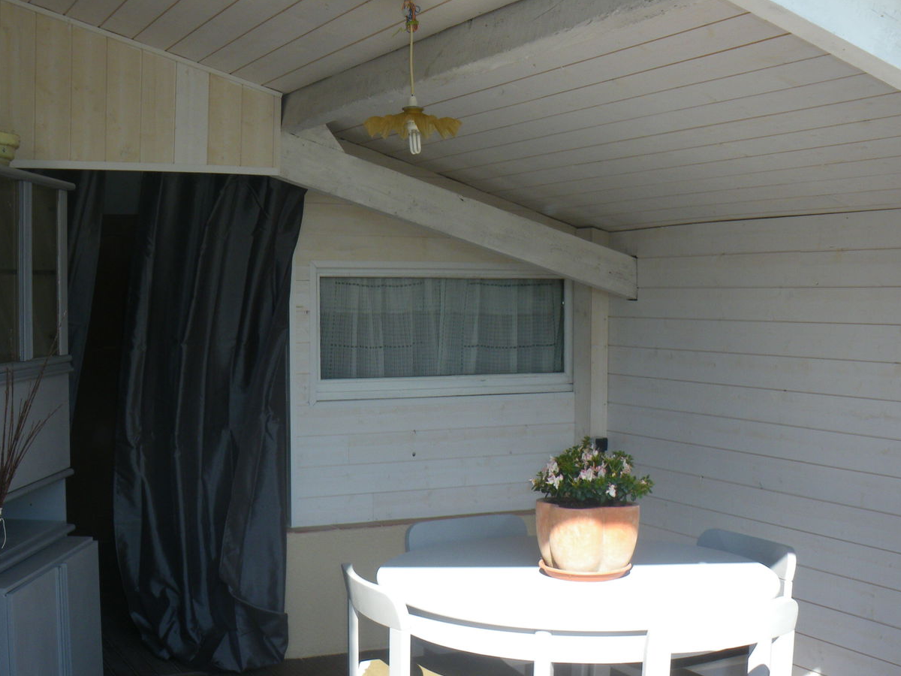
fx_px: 1249
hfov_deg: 39.6
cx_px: 428
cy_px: 436
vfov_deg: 30.1
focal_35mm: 48
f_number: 5.4
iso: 80
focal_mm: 6.3
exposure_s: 1/125
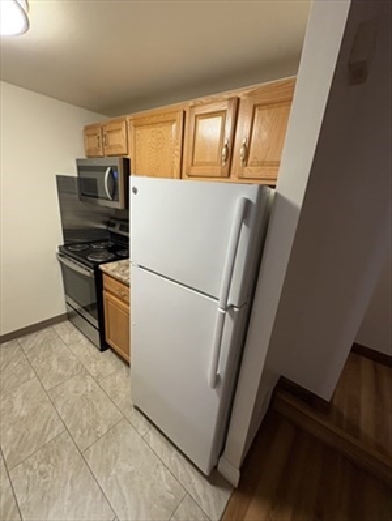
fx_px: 211
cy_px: 260
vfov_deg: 102.0
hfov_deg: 85.8
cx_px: 196
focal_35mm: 14
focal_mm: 2.22
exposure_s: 1/60
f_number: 2.2
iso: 250
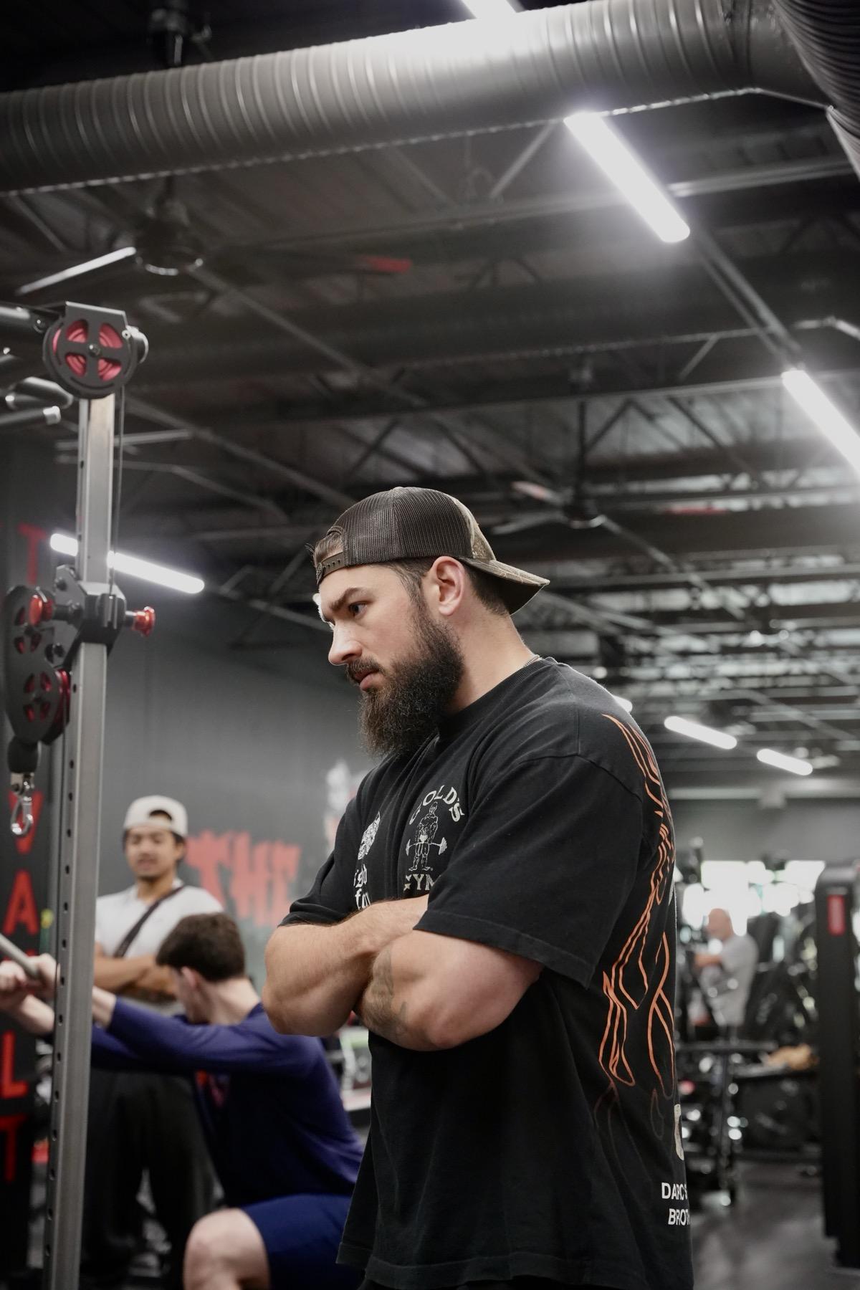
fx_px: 2060
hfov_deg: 23.6
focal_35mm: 58
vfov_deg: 34.8
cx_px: 430
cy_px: 645
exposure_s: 1/160
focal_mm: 57.5
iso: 5000
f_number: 4
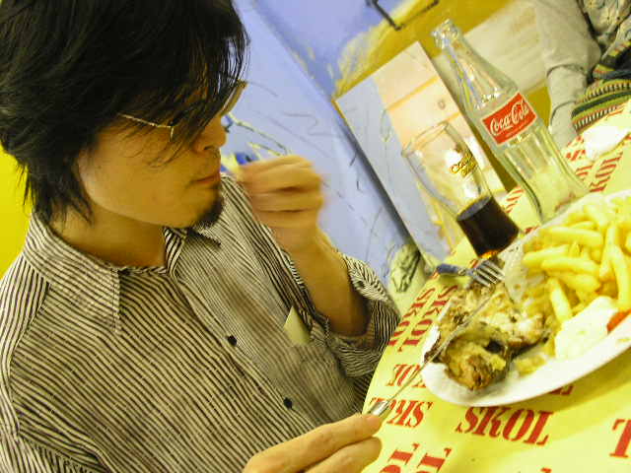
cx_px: 316
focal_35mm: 38
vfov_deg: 37.7
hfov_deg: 49.0
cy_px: 236
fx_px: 693
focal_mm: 7.8
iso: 200
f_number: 2.8
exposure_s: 1/10
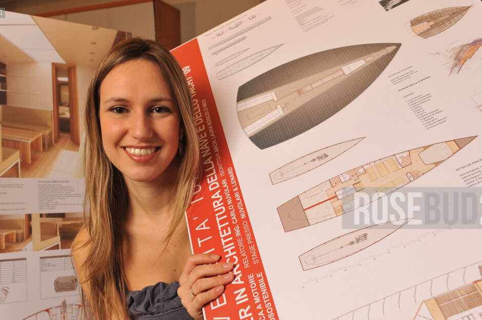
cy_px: 177
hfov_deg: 51.9
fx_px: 495
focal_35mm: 37
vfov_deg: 35.9
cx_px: 228
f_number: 8
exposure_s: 1/100
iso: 200
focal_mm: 32
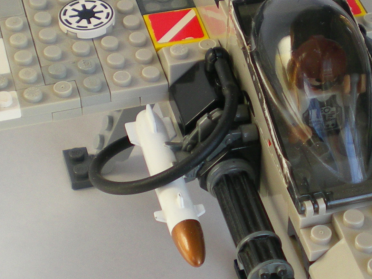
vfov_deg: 12.6
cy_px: 88
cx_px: 274
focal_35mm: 117
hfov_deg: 16.8
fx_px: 1257
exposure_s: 1/70.6
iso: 50
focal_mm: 7.4
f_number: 3.5
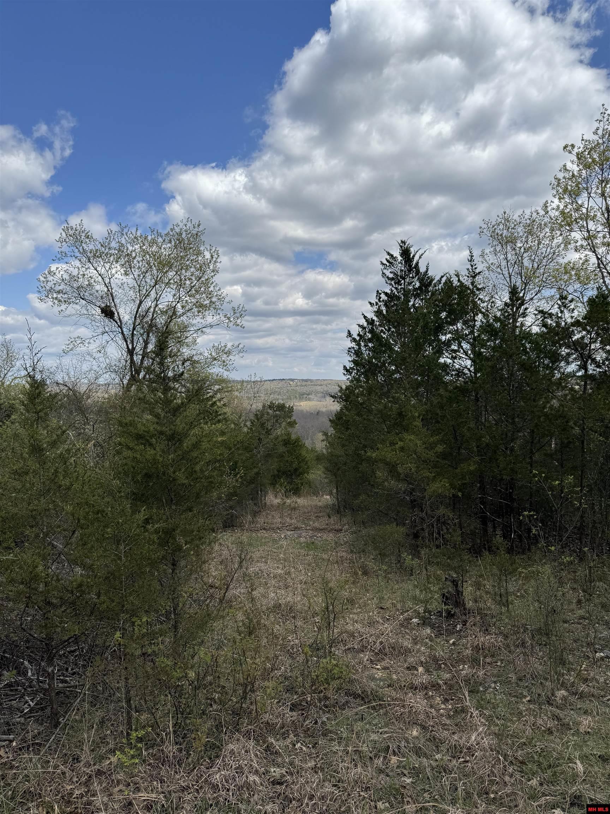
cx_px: 305
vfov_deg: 71.6
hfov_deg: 56.8
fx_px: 564
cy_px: 407
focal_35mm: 24
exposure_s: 1/5814
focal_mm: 6.76
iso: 80
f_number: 1.78
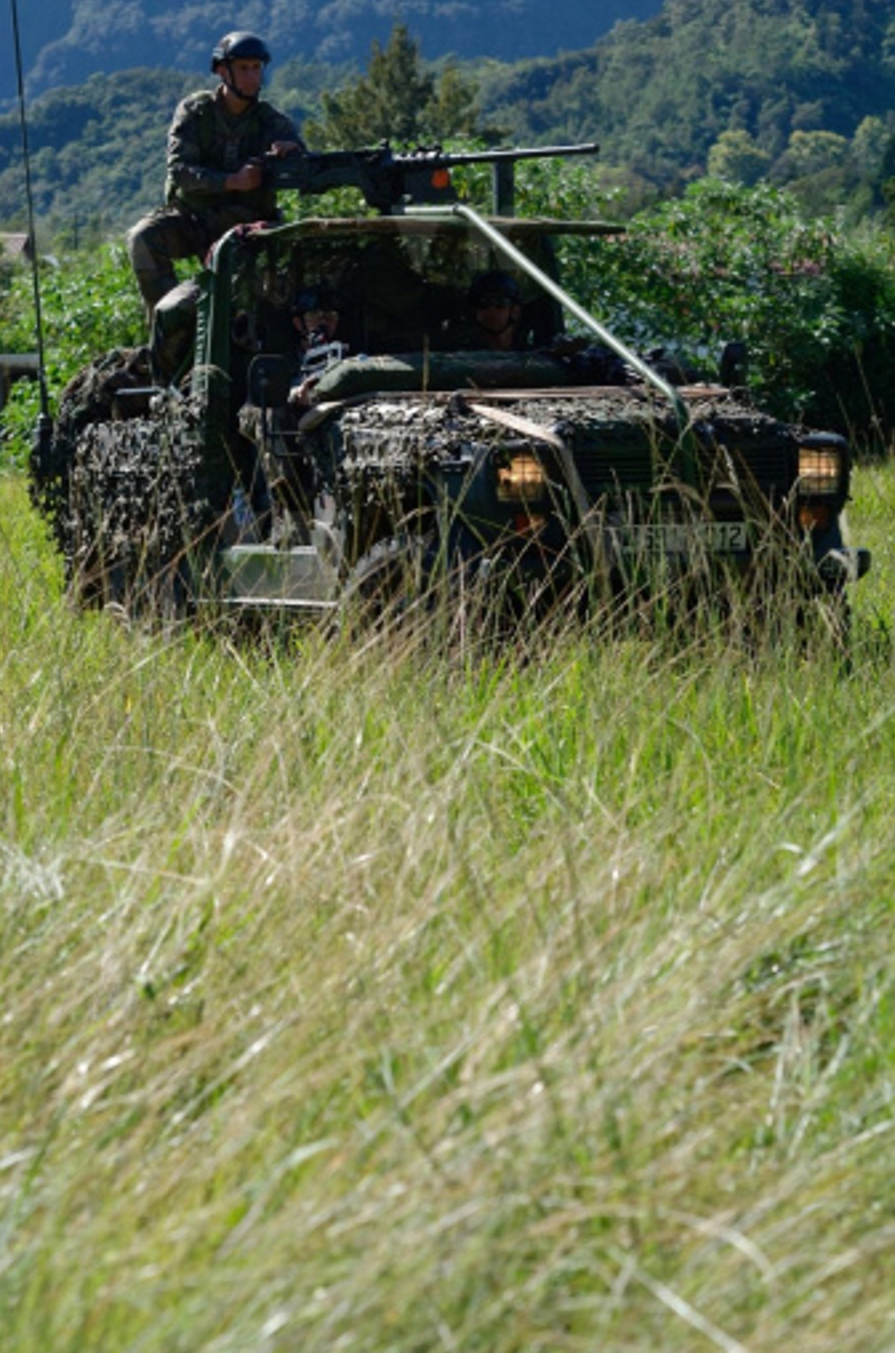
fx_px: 4649
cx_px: 457
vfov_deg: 16.6
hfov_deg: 11.0
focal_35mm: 124
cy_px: 605
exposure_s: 1/800
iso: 200
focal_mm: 70
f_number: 5.6
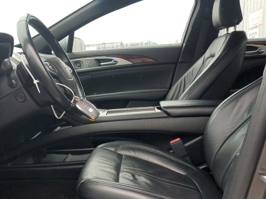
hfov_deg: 47.5
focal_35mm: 39
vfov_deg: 36.7
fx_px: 300
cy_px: 117
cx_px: 102
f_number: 1.5
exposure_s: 1/192
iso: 50
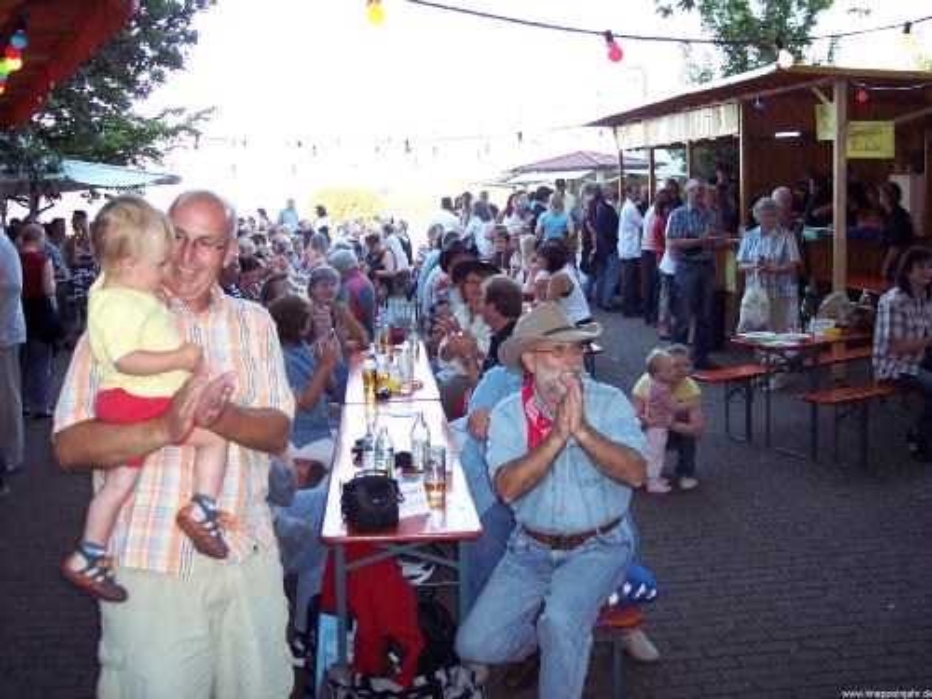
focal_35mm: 39
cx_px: 466
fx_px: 1050
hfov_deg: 47.9
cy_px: 350
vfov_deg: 36.8
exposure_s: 1/90
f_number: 2.8
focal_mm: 8
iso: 140
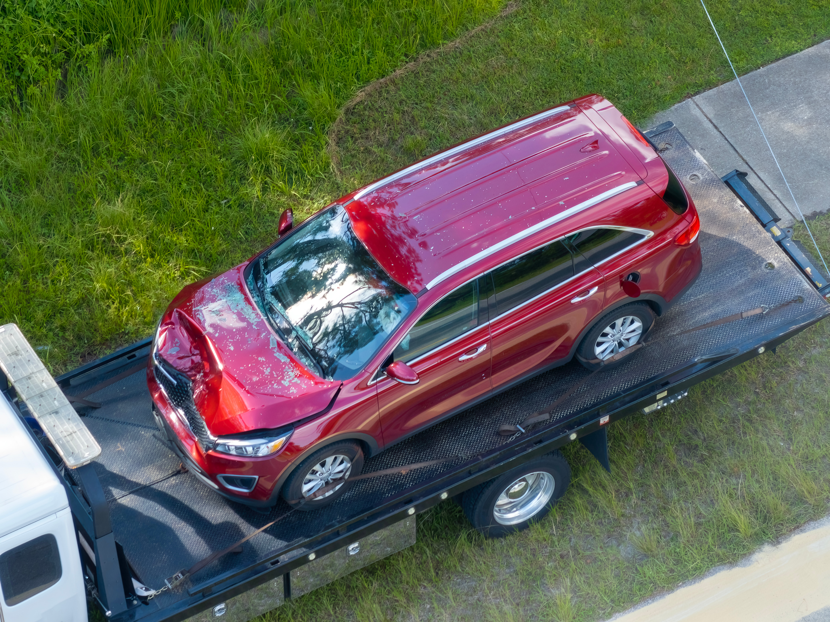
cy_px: 311
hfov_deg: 11.9
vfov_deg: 8.9
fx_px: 3979
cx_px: 415
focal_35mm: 166
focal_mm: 30.7
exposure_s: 1/40
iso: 100
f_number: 3.4
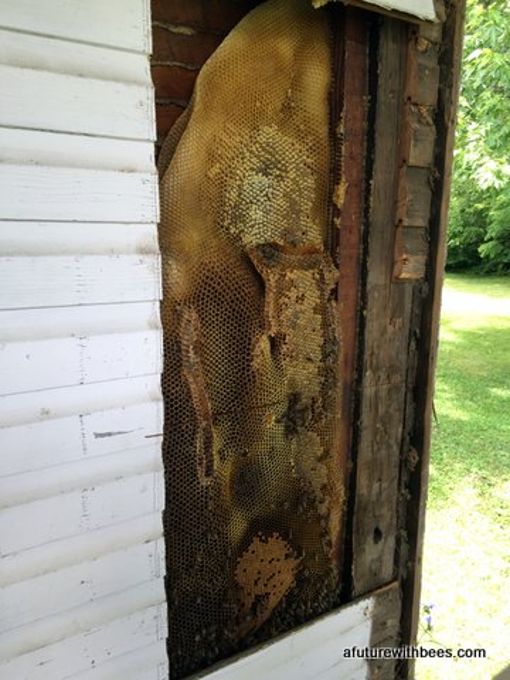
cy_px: 340
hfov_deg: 48.2
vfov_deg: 61.7
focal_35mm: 29
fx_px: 570
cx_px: 255
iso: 50
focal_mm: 4.15
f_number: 2.2
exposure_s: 1/120
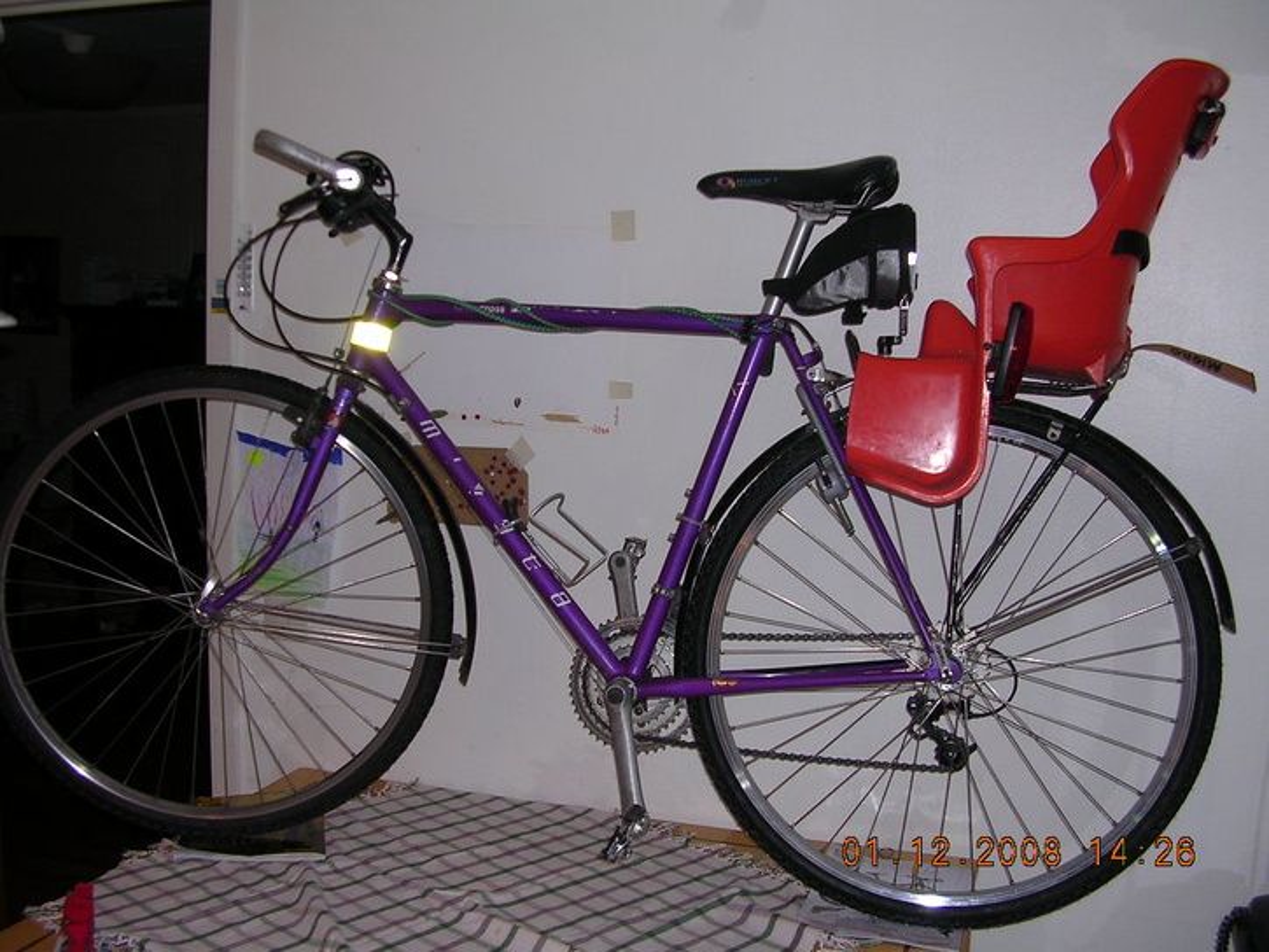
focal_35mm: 38
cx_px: 634
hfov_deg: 49.0
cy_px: 476
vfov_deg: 37.7
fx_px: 1393
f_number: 2.8
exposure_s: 1/60.1
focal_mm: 5.8
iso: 100
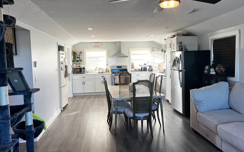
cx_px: 123
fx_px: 186
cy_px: 68
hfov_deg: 66.5
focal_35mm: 28
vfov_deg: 44.5
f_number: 1.5
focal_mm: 5.7
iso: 80
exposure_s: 1/120
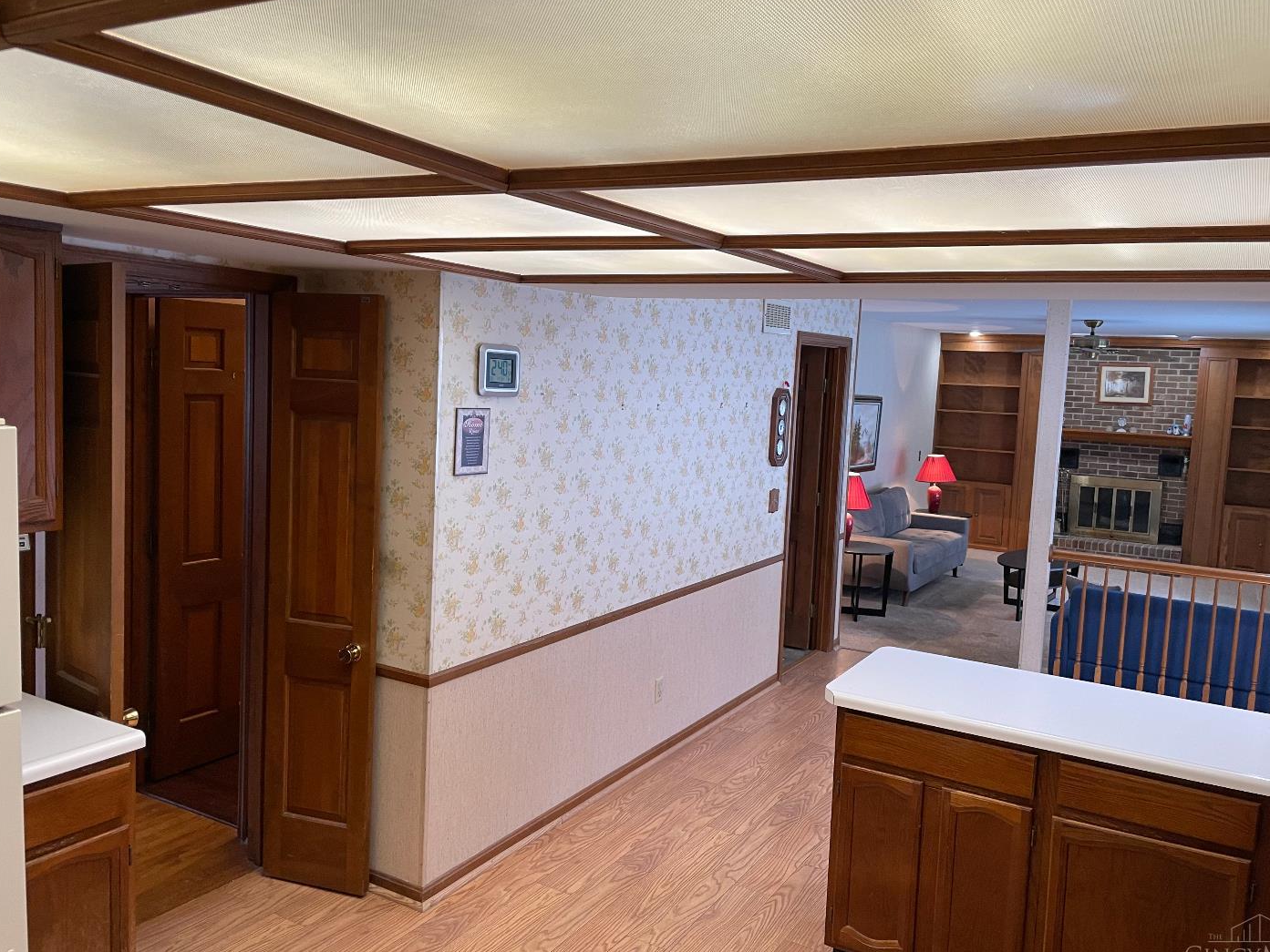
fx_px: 1027
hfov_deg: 63.4
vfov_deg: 49.8
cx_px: 641
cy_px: 474
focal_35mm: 28
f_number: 1.6
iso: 80
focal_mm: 4.2
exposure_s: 1/60
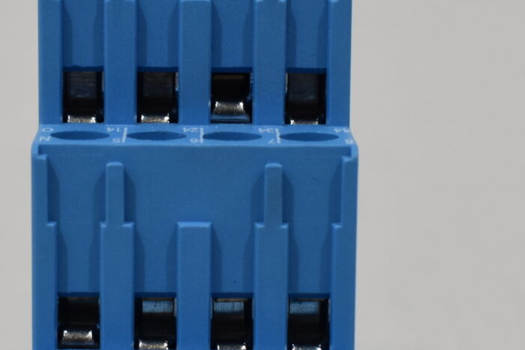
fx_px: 2331
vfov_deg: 8.6
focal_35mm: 160
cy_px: 249
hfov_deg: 12.8
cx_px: 215
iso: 400
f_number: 7.1
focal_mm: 29
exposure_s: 1/60
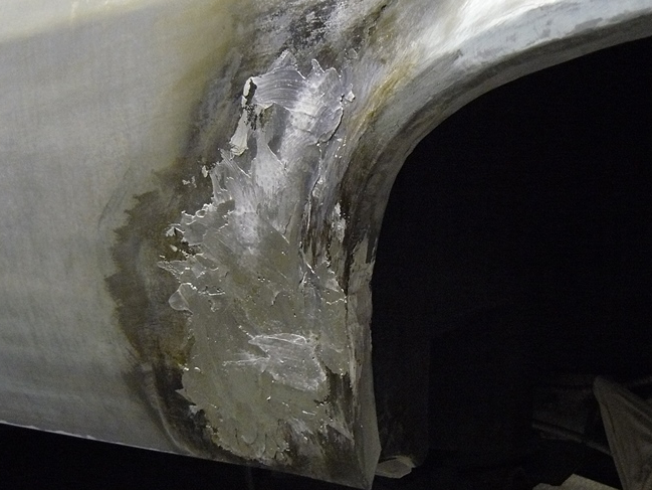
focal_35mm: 46
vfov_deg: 31.5
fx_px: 867
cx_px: 295
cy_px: 232
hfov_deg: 41.2
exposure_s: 1/10
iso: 400
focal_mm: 6
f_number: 2.8
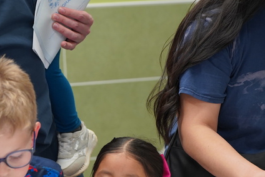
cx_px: -28
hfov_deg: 12.0
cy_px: 165
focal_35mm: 169
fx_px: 1244
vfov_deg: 8.1
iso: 1250
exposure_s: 1/160
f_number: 4
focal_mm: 70
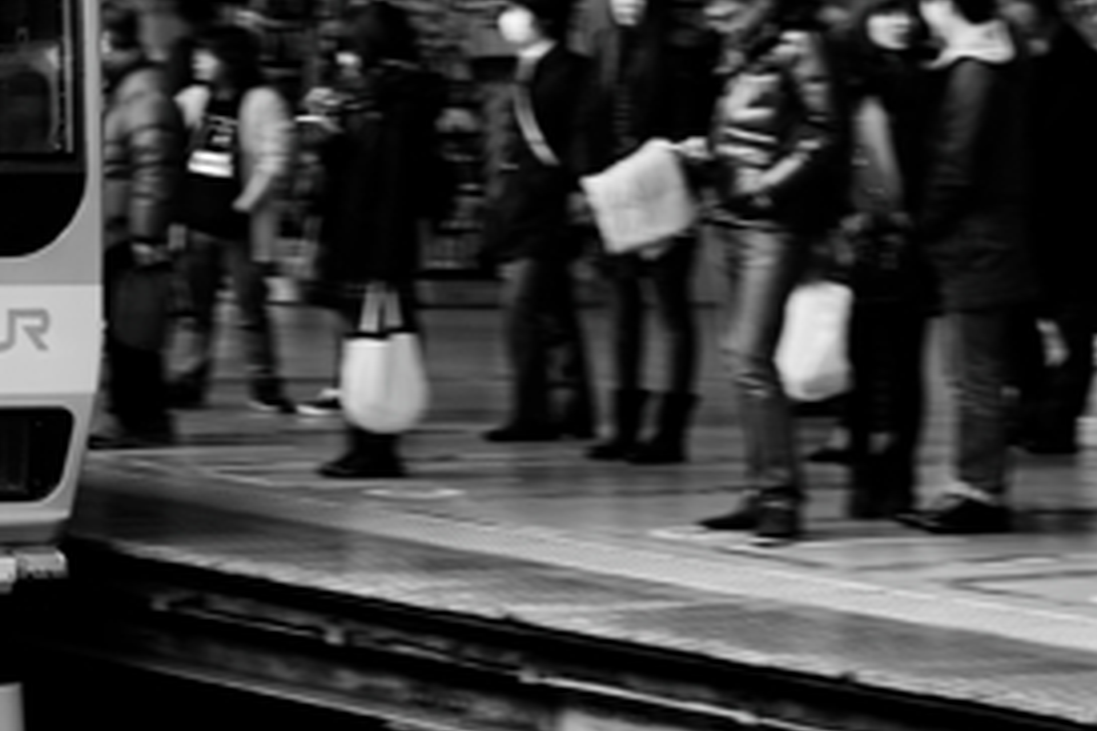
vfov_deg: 7.0
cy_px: 245
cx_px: -426
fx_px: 5999
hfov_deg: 10.2
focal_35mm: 197
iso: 100
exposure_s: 1/100
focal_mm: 35
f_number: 4
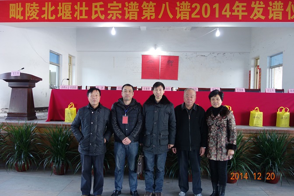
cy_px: 98
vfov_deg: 46.4
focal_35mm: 28
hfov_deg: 65.5
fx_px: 229
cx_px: 147
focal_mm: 10.4
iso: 125
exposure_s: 1/30
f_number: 1.8
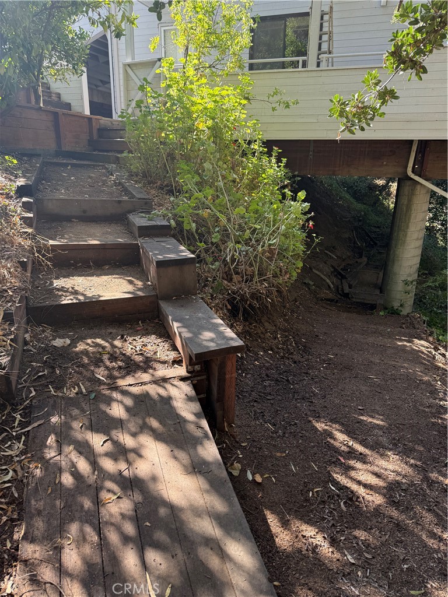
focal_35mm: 24
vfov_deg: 71.6
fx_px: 414
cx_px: 224
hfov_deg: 56.8
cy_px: 298
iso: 80
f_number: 1.78
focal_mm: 6.76
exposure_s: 1/310
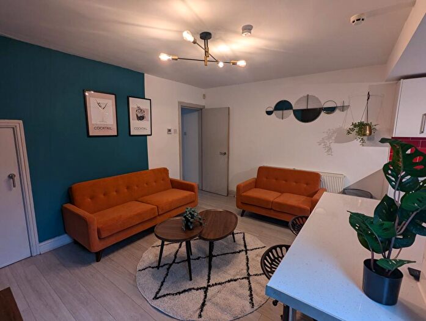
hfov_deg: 94.4
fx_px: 197
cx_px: 213
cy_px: 160
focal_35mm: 16
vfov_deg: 78.3
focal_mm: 2.35
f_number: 2.2
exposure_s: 1/25
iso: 36
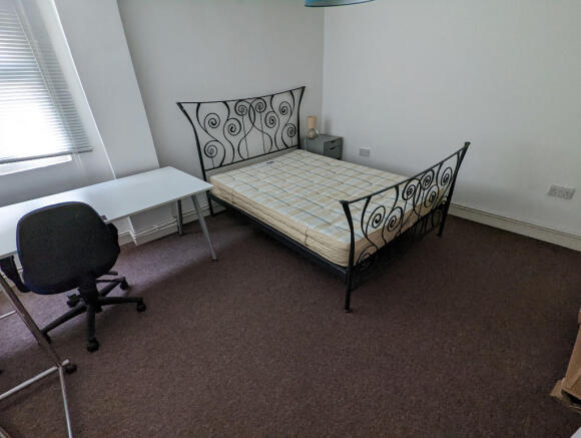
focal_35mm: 16
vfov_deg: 78.3
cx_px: 290
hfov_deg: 94.4
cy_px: 219
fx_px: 269
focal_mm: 2.35
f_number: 2.2
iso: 191
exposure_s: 1/32.7
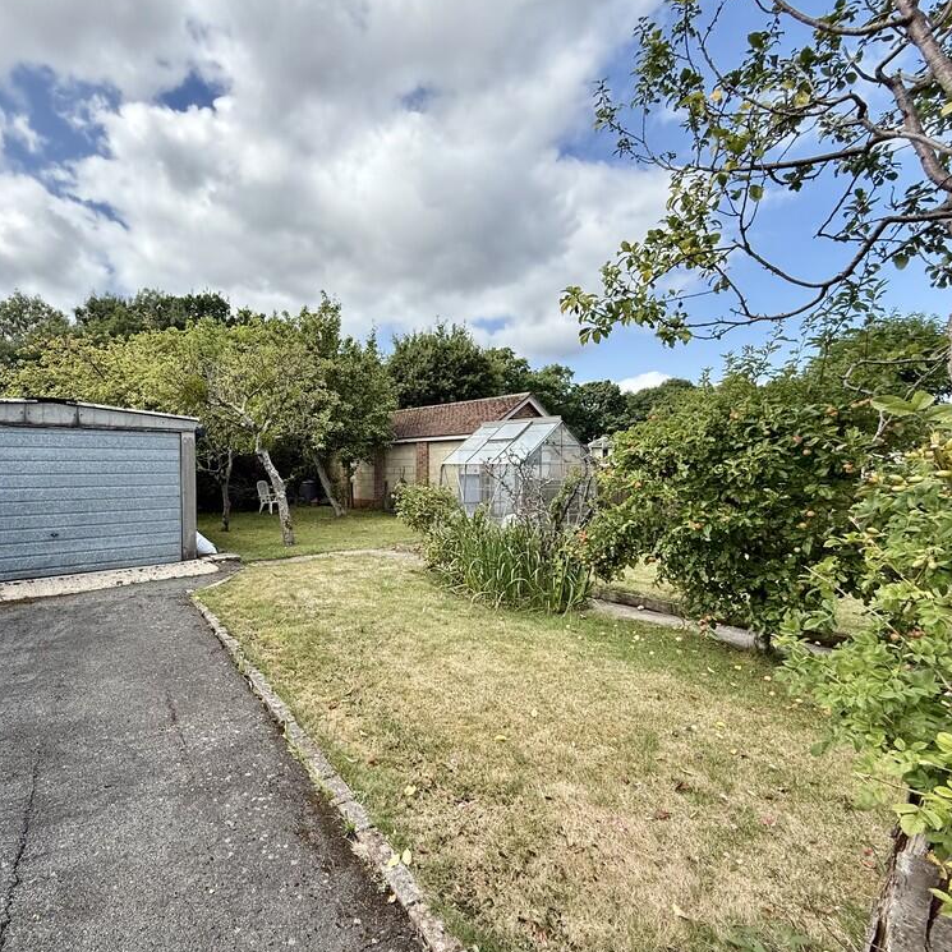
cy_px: 477
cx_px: 362
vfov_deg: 84.0
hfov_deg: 82.5
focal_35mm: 17
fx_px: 529
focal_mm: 2.22
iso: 64
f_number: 2.2
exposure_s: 1/1339
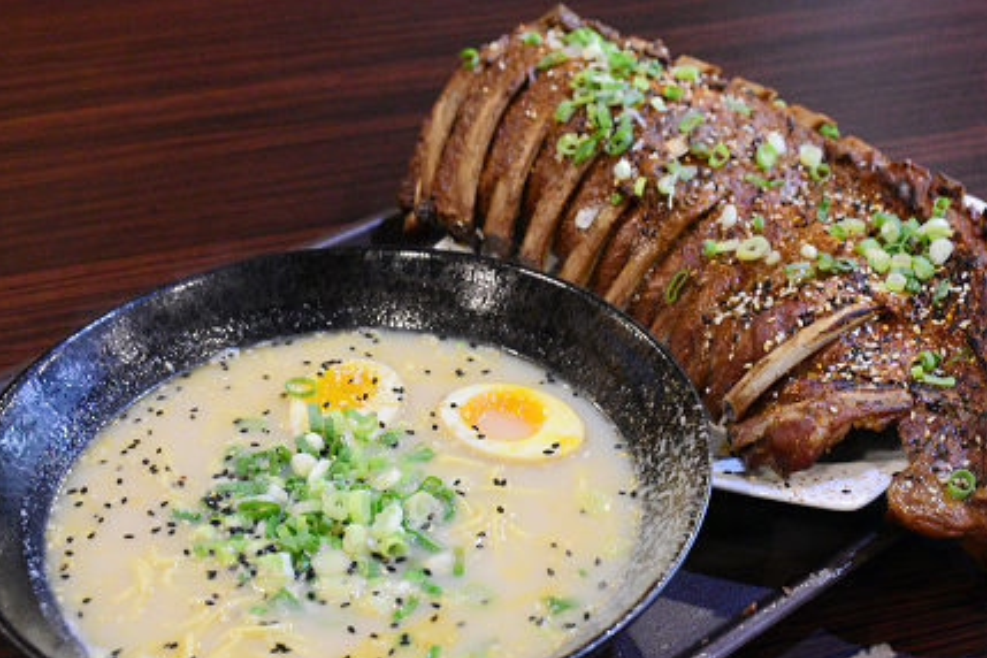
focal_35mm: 56
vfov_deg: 24.2
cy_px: 382
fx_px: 1535
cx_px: 548
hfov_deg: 35.6
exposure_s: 1/50
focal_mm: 32
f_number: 7.1
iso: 6400
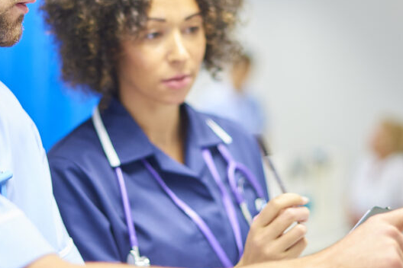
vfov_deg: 14.1
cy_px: 105
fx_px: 1086
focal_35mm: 97
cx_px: 172
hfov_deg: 21.0
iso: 400
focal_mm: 50
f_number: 2
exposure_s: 1/100
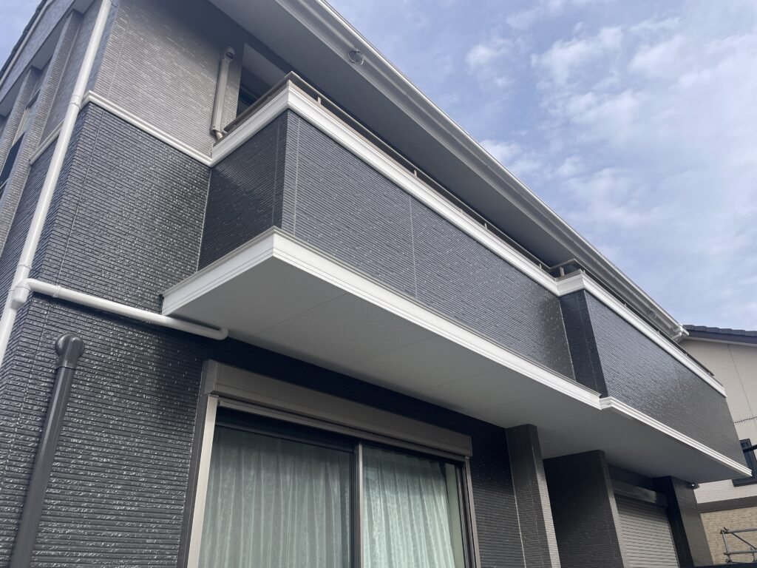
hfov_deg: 67.3
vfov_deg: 53.1
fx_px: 569
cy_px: 284
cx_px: 378
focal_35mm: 26
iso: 32
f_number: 1.6
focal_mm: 4.2
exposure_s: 1/2353
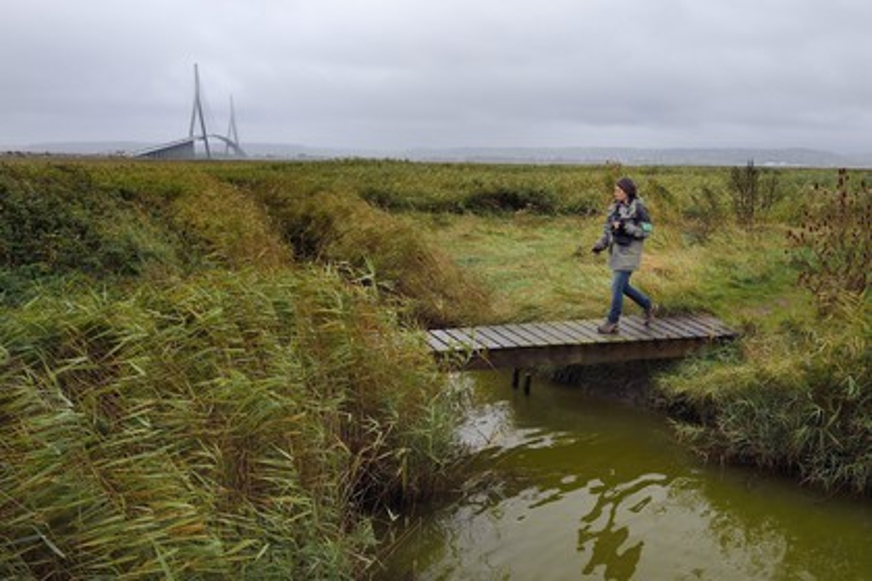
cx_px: 436
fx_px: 775
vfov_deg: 41.1
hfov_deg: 58.7
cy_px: 290
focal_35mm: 32
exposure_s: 1/250
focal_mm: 32
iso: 400
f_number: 9
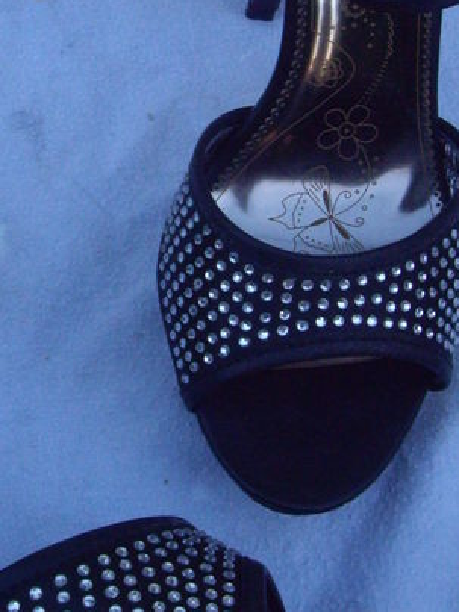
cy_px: 268
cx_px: 95
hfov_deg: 15.6
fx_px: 1662
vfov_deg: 20.9
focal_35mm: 94
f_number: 2.7
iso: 200
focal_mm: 6.2
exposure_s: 1/50
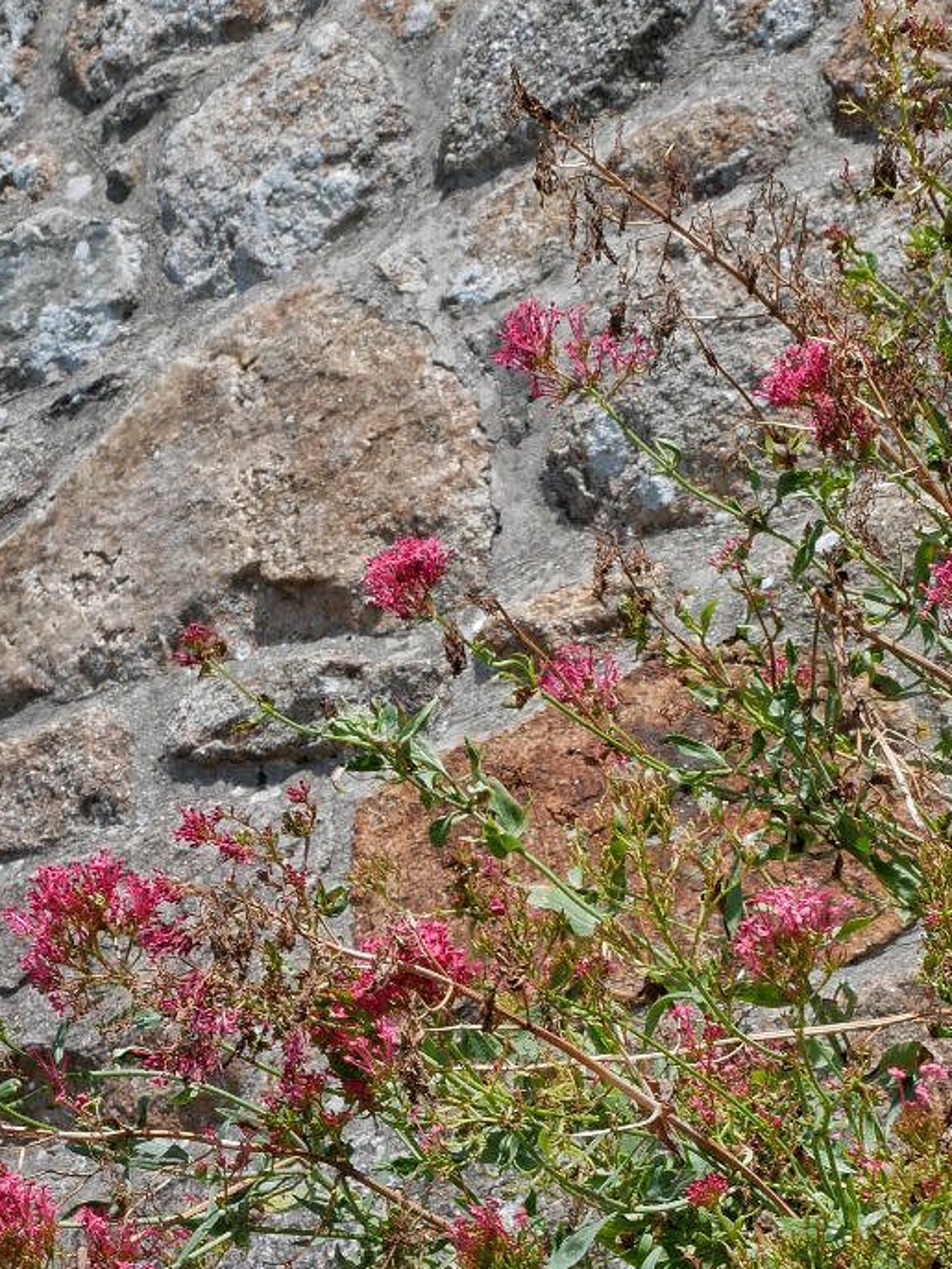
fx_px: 5130
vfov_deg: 13.8
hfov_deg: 10.6
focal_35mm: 140
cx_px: 731
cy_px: 1398
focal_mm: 30
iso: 200
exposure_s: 1/200
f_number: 11
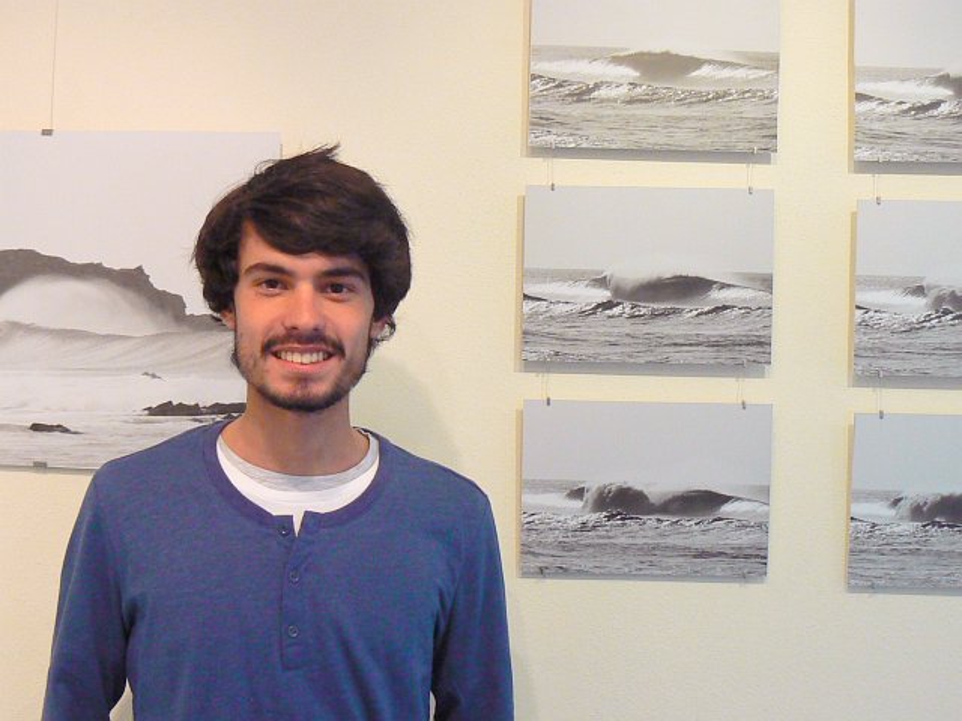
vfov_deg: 38.7
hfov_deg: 50.1
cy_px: 360
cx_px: 481
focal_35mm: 37
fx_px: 1028
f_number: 2.8
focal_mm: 6
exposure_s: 1/30
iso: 160
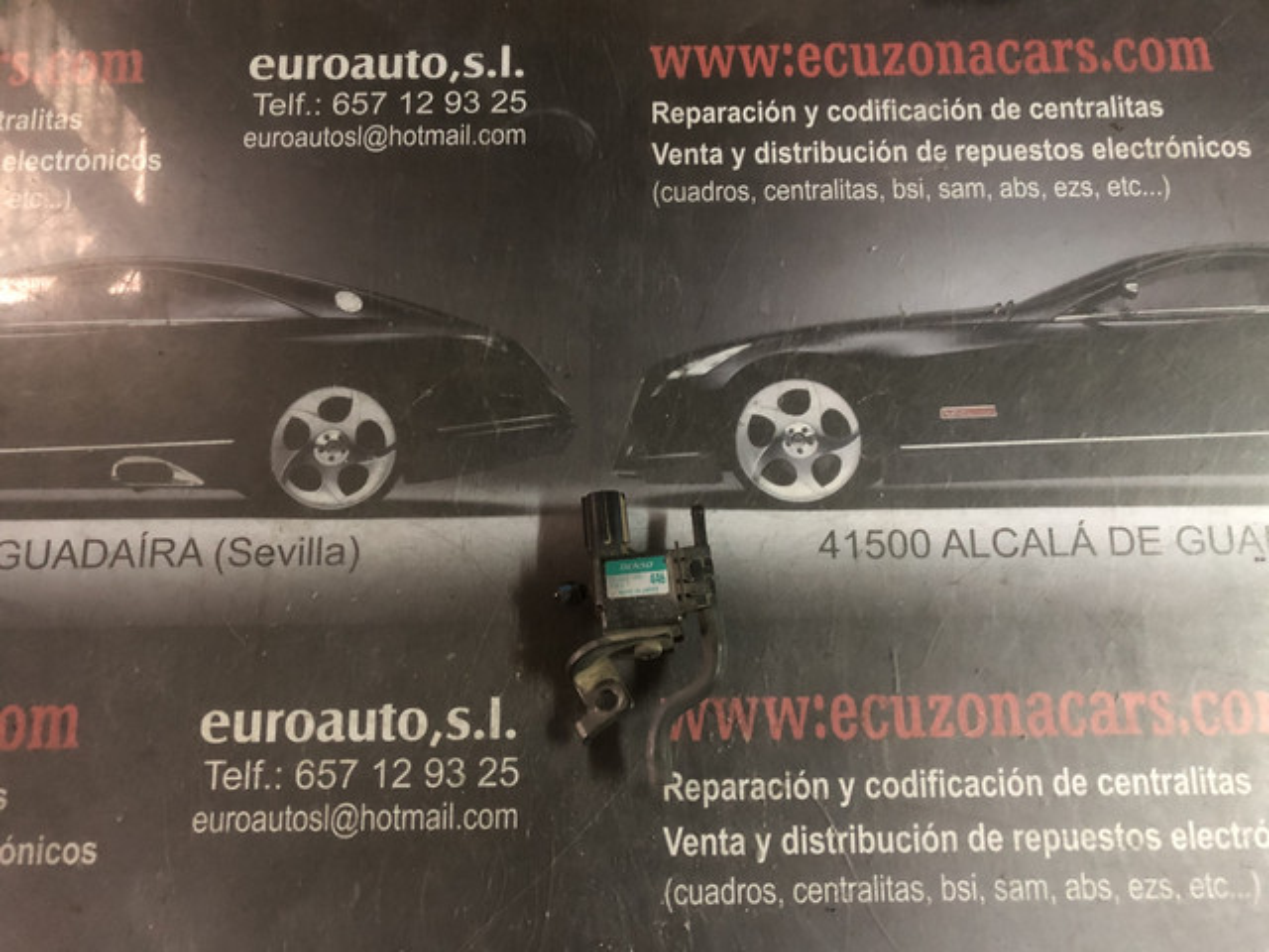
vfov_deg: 49.7
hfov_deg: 63.4
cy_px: 476
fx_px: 1026
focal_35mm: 28
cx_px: 634
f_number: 1.8
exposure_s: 1/4
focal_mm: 3.99
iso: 125
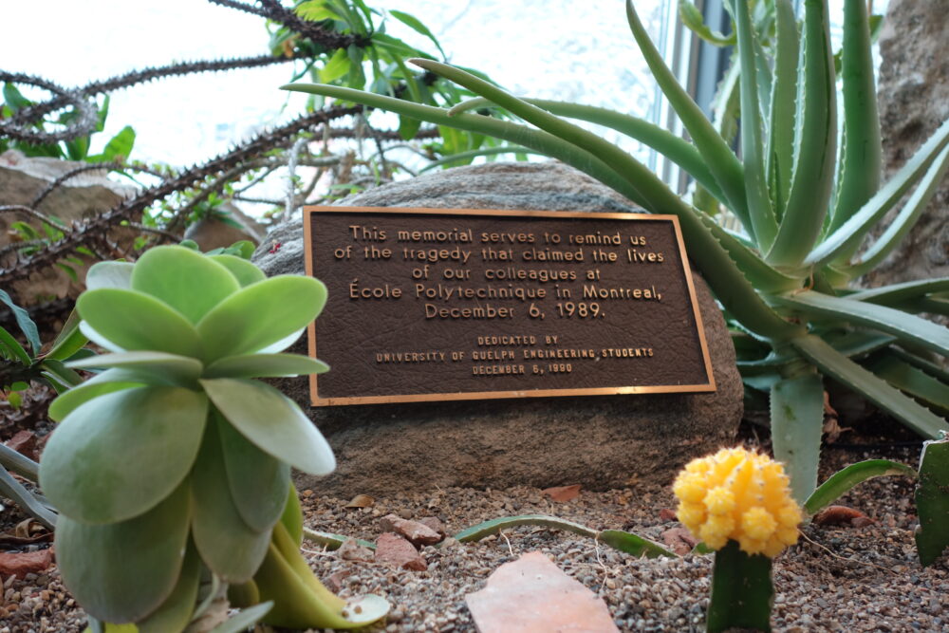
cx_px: 474
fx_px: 870
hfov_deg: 57.2
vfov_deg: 40.0
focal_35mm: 33
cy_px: 316
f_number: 2.5
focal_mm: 12.32
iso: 200
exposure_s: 1/40
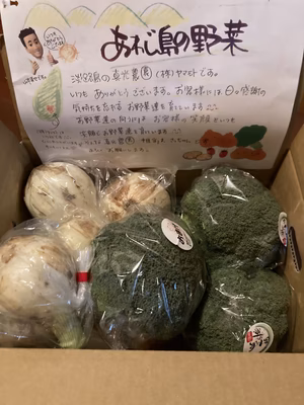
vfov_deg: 63.4
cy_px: 202
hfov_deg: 49.7
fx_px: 328
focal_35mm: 28
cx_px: 152
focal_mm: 3.99
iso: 640
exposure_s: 1/25
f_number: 1.8
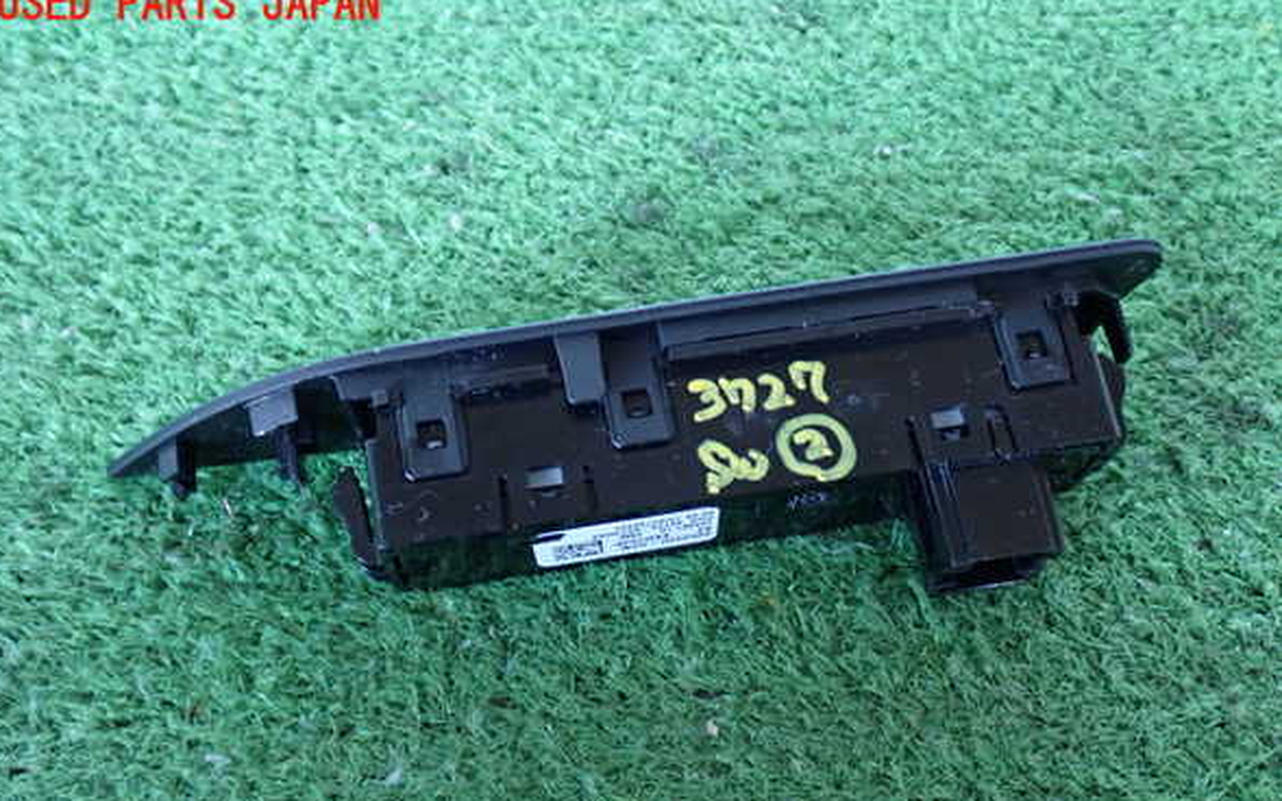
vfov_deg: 31.2
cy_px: 468
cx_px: 638
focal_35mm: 41
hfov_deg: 48.2
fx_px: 1432
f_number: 2.7
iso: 800
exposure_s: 1/15
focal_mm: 6.83
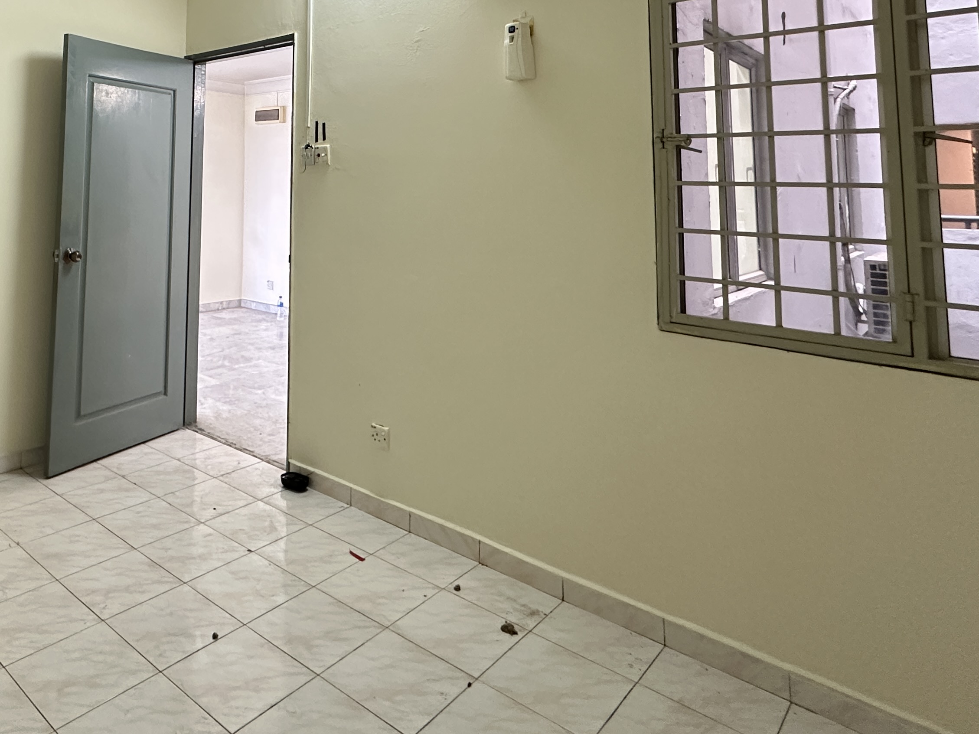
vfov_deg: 50.6
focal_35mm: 25
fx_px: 707
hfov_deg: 66.4
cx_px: 284
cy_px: 120
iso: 400
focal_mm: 2.22
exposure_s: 1/50
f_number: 2.2
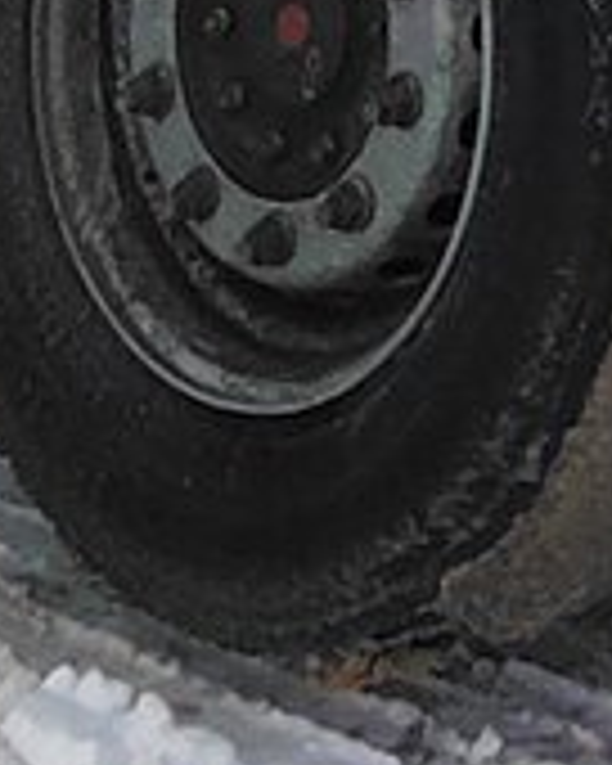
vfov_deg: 10.1
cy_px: -1634
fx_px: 2989
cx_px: 1228
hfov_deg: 10.7
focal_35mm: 132
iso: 40
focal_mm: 1.64
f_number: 2.2
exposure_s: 1/653
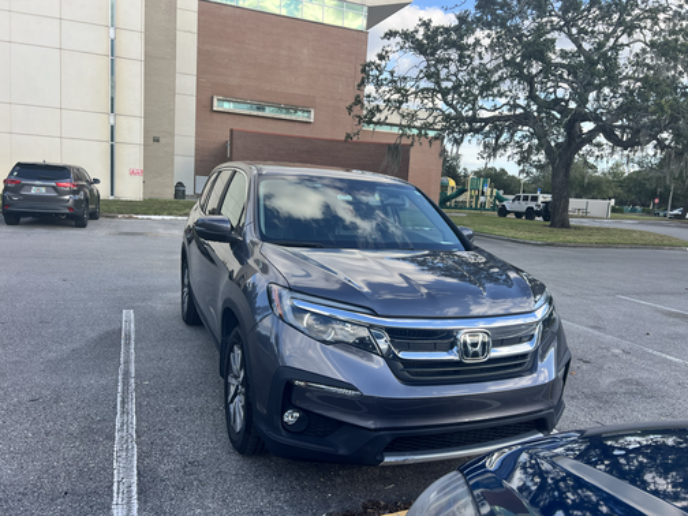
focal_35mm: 26
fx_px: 517
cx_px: 344
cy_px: 258
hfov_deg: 67.3
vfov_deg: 53.1
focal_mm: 5.7
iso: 50
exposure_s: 1/965
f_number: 1.5
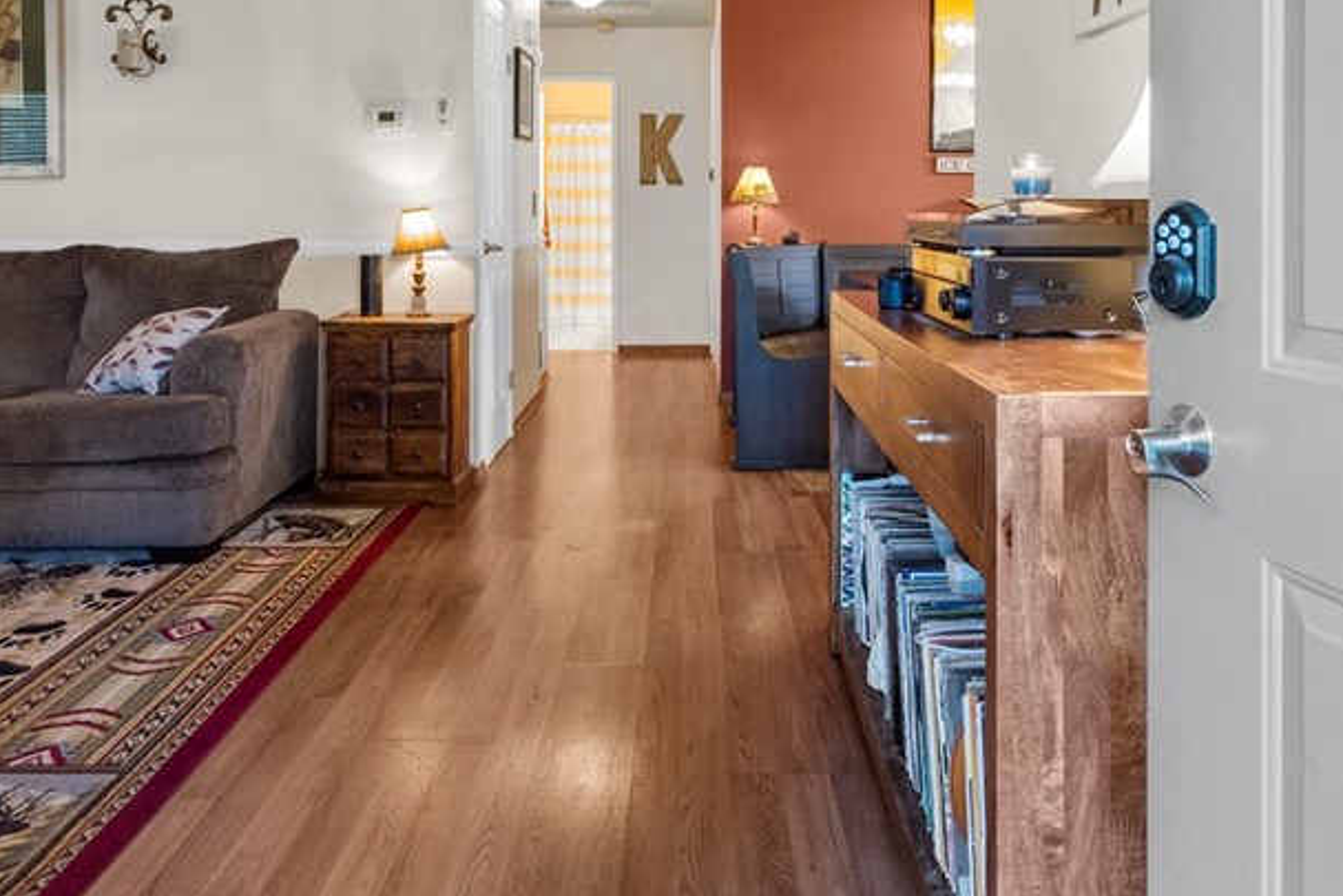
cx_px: 704
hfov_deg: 67.3
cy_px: 220
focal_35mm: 27
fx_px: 1007
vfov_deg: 46.2
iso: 640
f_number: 8
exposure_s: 1/4
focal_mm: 16
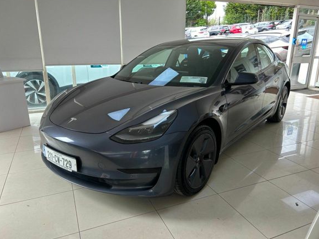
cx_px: 162
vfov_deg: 51.3
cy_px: 116
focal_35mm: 27
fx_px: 249
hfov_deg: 65.3
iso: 32
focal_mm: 5.7
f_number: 1.5
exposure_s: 1/140
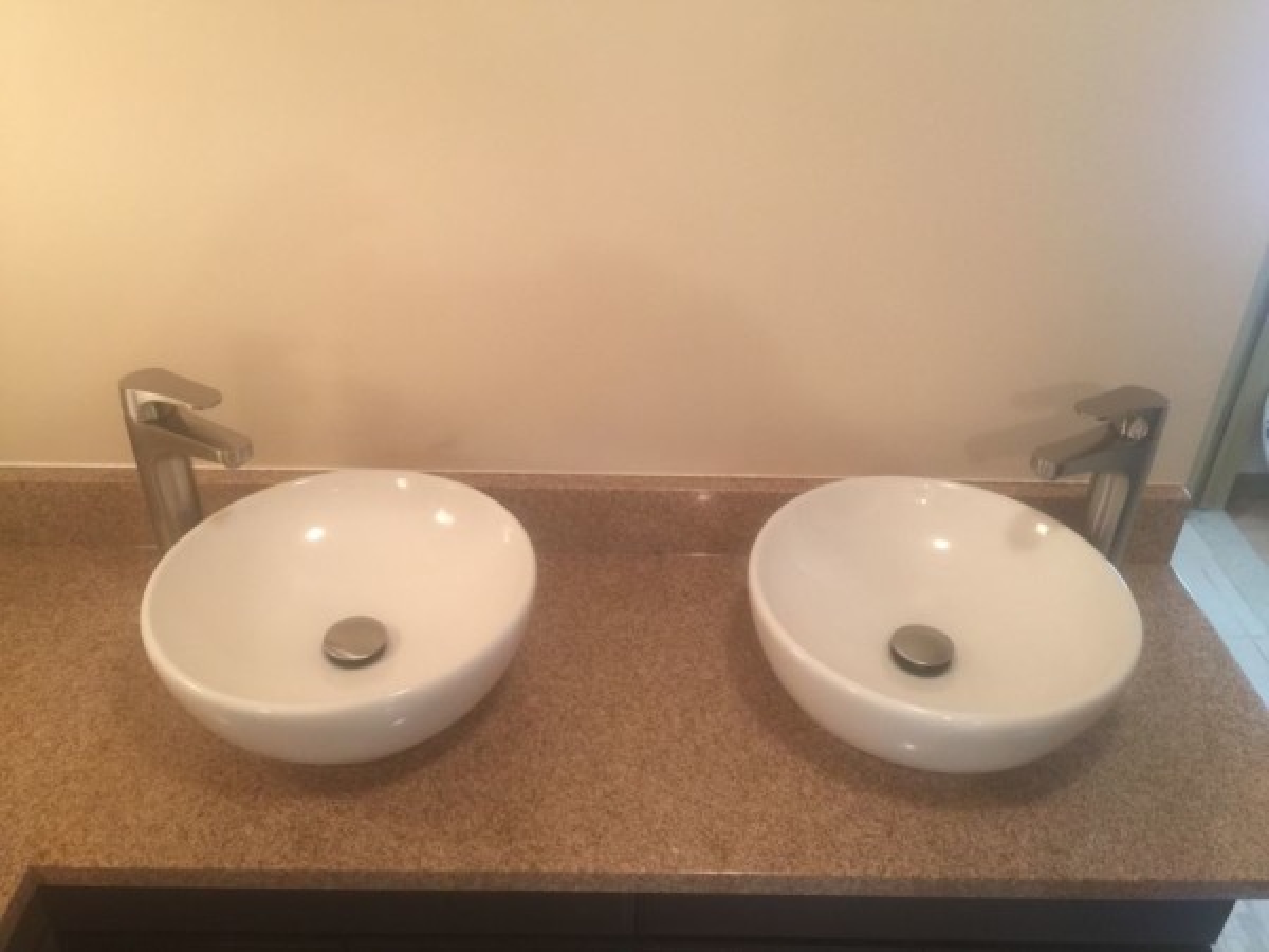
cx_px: 634
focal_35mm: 29
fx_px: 1063
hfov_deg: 61.7
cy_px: 476
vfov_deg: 48.2
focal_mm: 4.15
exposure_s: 1/15
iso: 50
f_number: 2.2
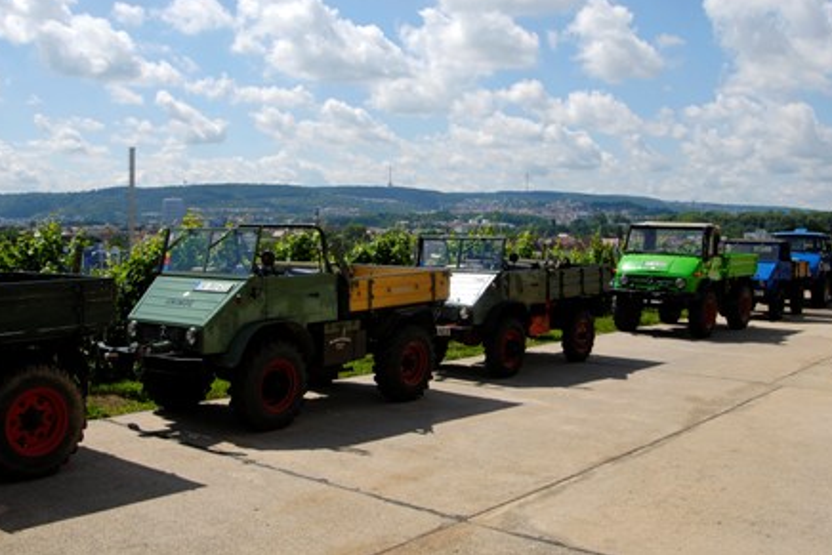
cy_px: 273
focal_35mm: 37
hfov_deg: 51.9
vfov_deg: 36.0
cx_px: 416
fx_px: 855
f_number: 9
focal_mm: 24
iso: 100
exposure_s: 1/320
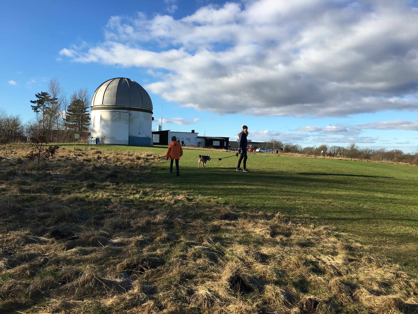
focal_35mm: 29
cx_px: 209
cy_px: 157
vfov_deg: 48.2
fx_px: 350
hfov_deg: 61.7
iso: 25
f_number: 2.2
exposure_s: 1/1012
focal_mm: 4.15
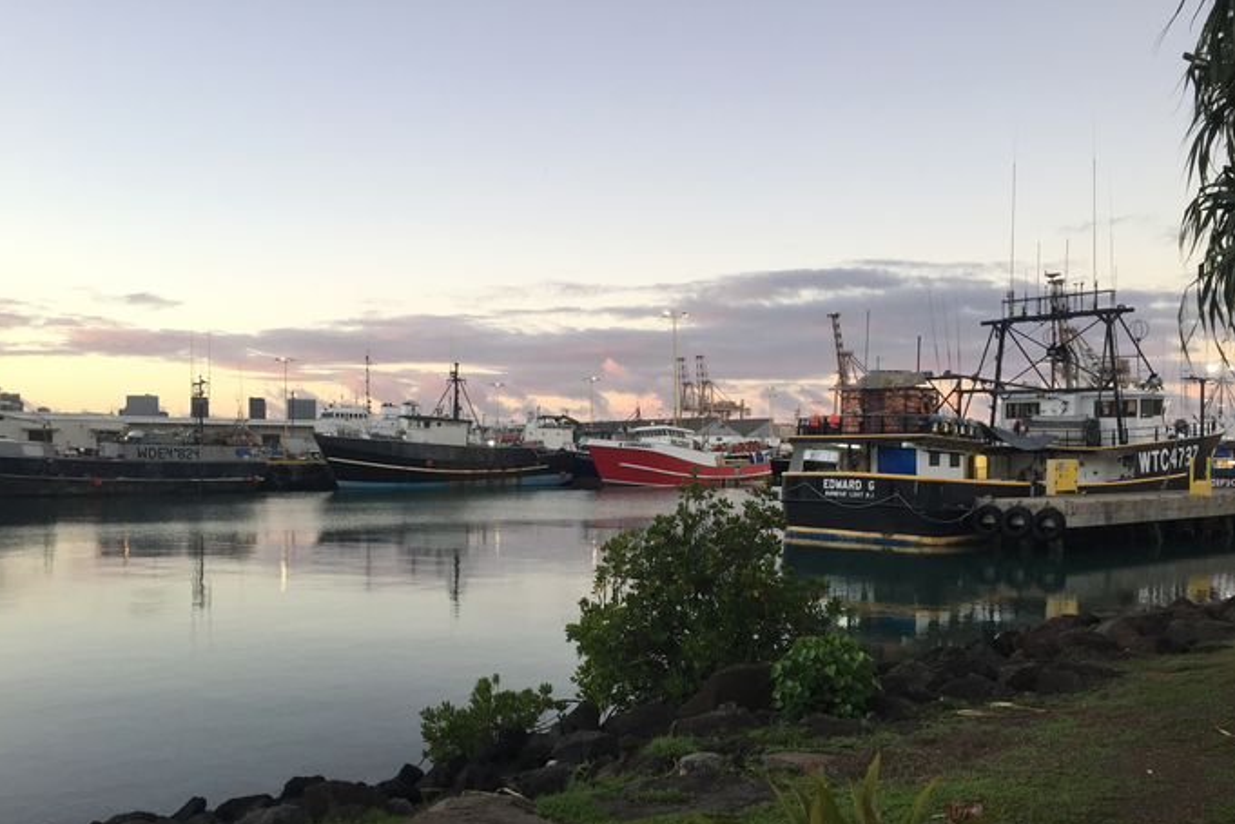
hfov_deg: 60.3
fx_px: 1063
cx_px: 620
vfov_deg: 42.2
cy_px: 469
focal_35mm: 31
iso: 50
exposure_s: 1/120
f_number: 2.2
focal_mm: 4.15
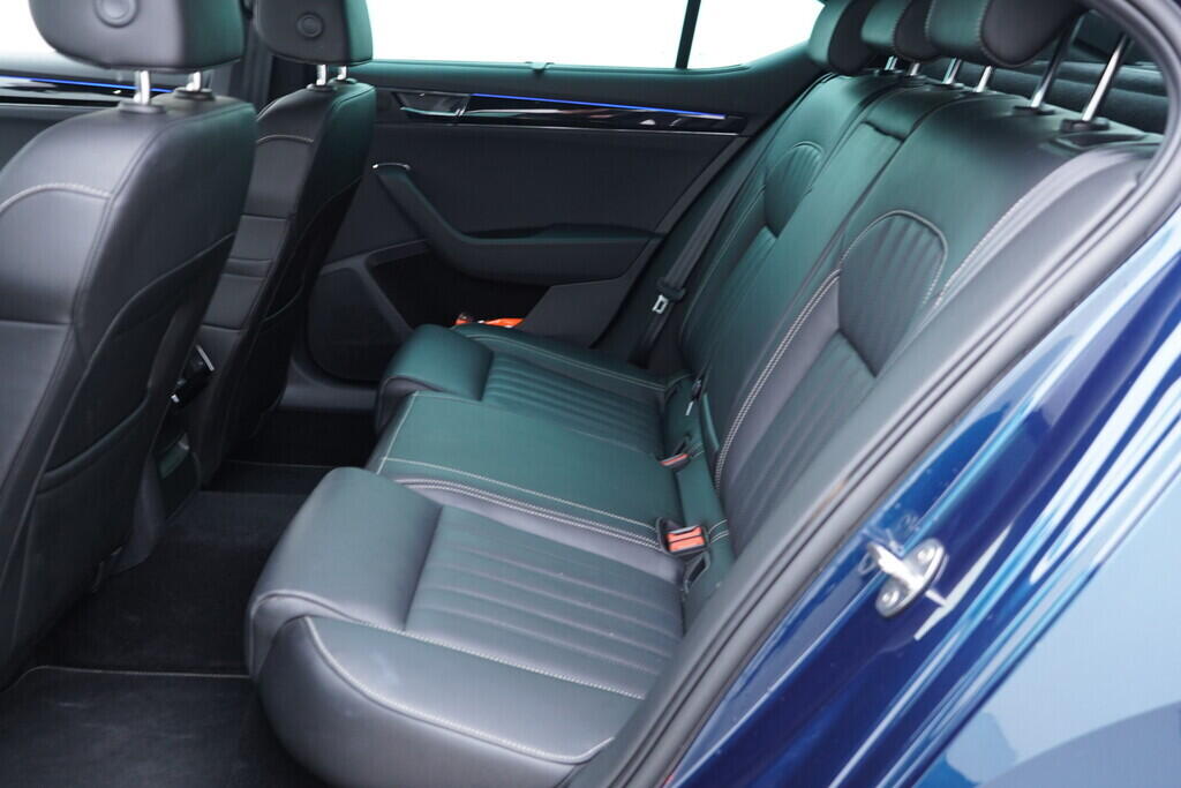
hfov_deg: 53.1
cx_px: 590
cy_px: 394
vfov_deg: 36.9
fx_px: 1181
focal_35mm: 36
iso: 500
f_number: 2.8
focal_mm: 24
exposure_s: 1/40
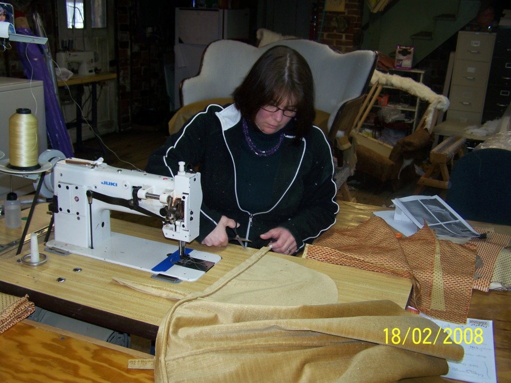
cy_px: 192
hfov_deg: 49.0
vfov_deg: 37.7
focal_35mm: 38
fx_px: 561
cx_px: 256
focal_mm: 6.3
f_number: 2.8
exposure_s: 1/60
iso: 80
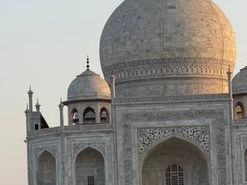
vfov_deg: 6.3
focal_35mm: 237
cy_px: 114
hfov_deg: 8.3
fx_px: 1691
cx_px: 175
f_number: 2.8
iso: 50
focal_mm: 16.89
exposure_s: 1/448
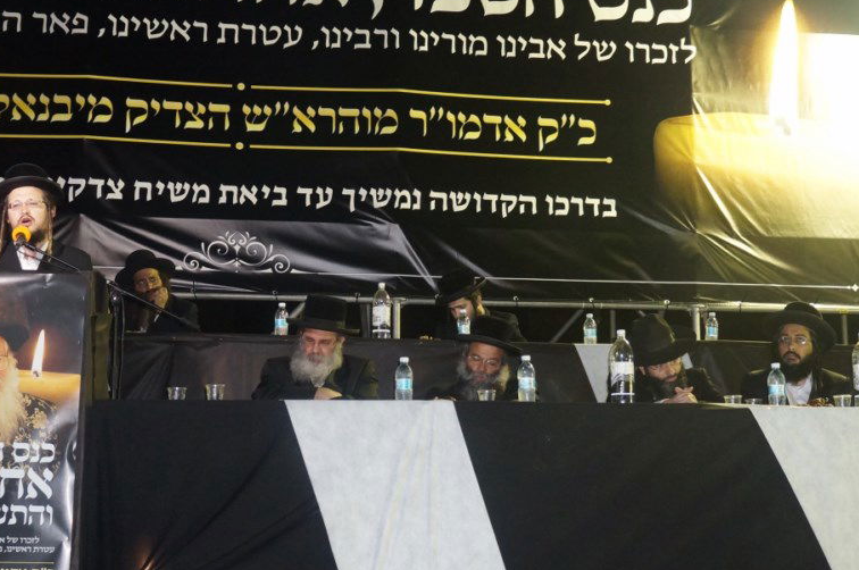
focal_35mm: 43
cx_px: 297
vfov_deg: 31.3
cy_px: 251
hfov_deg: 45.2
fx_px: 1017
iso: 1600
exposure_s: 1/60
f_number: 4
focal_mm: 21
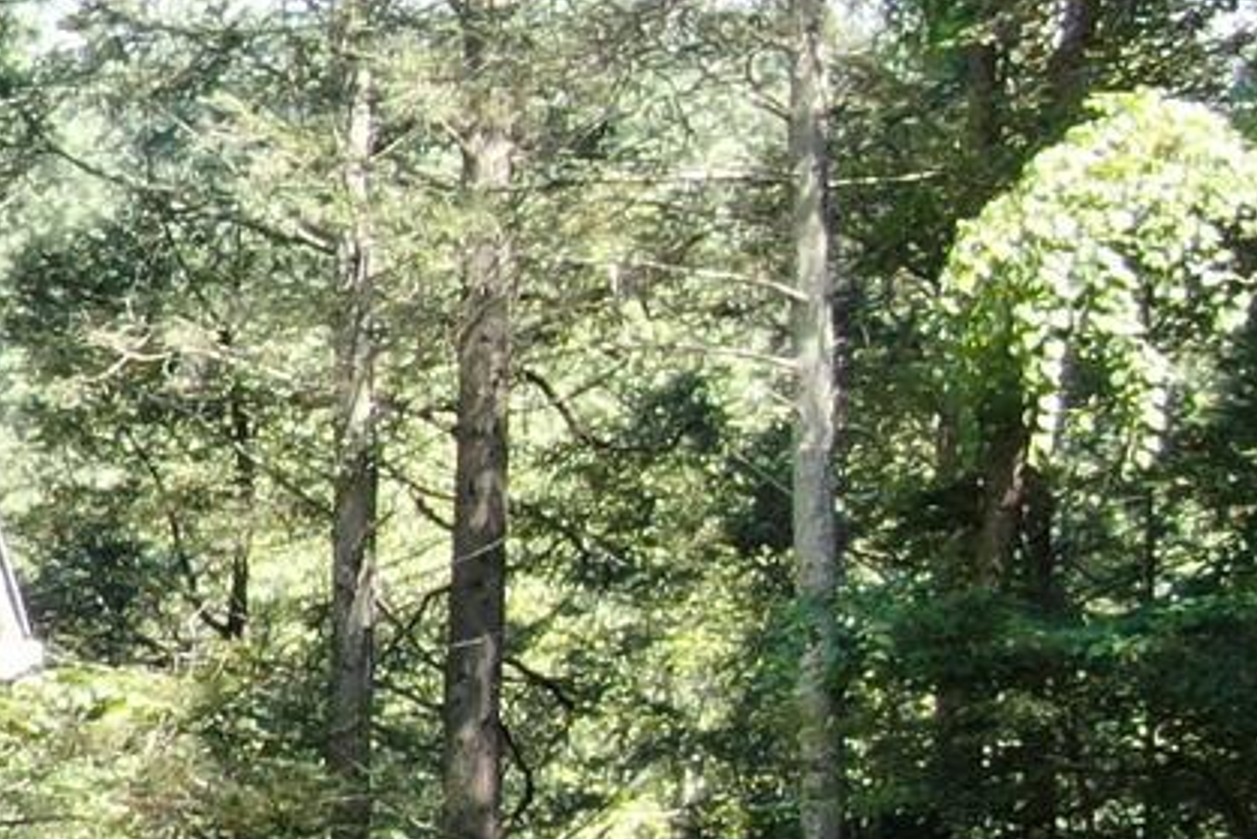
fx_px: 5518
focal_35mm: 158
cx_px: -1702
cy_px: 442
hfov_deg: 11.1
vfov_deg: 8.7
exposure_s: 1/100
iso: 100
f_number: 3.1
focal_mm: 5.33
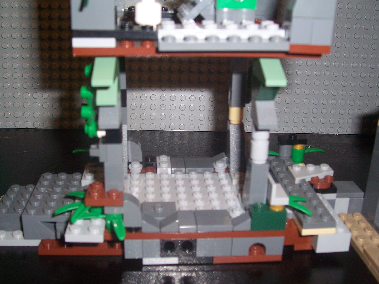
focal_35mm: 42
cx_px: 190
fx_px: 460
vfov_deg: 34.3
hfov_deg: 44.8
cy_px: 142
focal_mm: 7
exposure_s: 1/60
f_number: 3
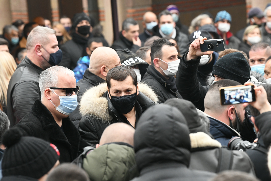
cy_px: 90
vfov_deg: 6.9
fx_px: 1505
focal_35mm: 200
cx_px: 136
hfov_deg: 10.3
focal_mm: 200
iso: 3200
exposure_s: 1/160
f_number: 7.1
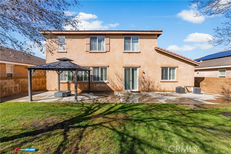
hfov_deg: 104.2
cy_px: 77
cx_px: 116
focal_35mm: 14
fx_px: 90
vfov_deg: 81.2
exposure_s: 1/800
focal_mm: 14
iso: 320
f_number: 7.1
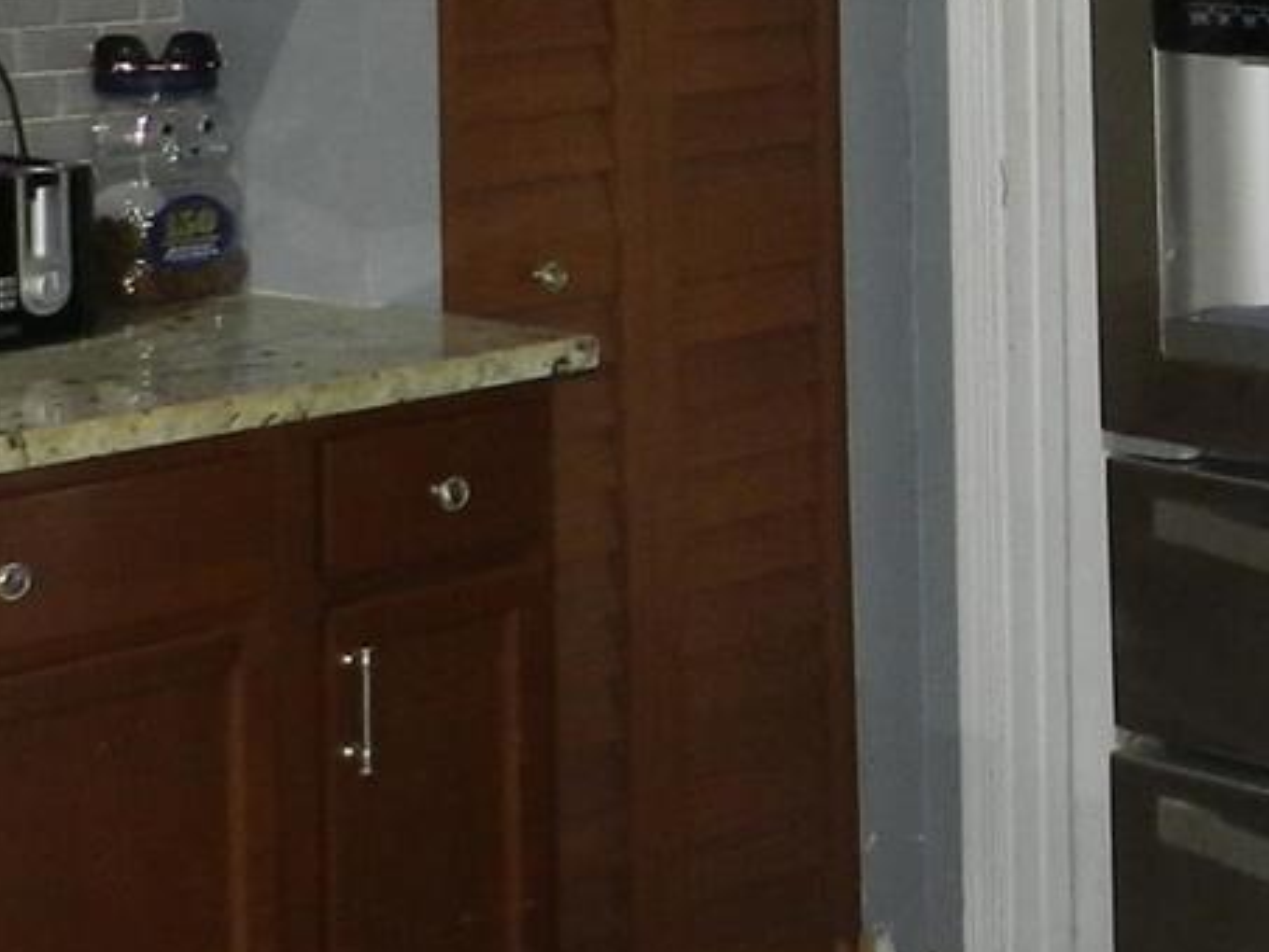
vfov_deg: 13.8
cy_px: -199
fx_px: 3814
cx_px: 1457
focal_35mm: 104
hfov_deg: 18.1
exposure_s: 1/30
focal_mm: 4
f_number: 3.4
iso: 200
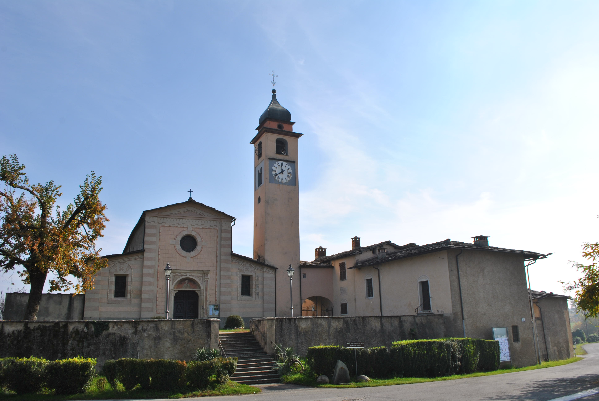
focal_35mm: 27
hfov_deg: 67.3
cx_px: 300
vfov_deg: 48.0
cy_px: 200
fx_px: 450
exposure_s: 1/320
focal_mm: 18
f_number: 9
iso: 100
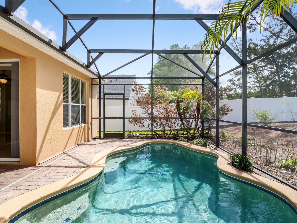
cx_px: 148
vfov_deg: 66.0
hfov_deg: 81.7
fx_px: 172
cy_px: 112
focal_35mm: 20
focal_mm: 10
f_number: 9
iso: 640
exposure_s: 1/160
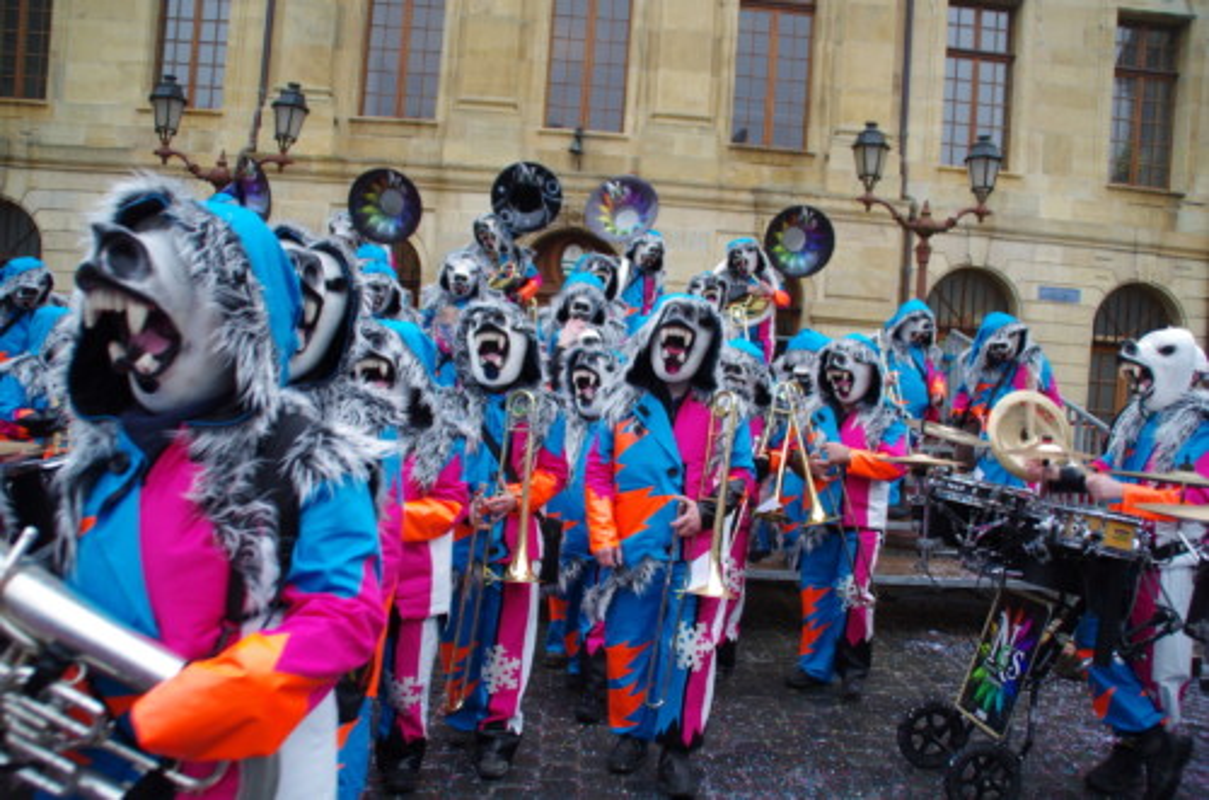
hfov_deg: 67.5
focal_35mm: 27
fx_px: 905
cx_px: 604
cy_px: 400
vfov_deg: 47.7
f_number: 4
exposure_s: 1/60
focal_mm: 18
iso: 100
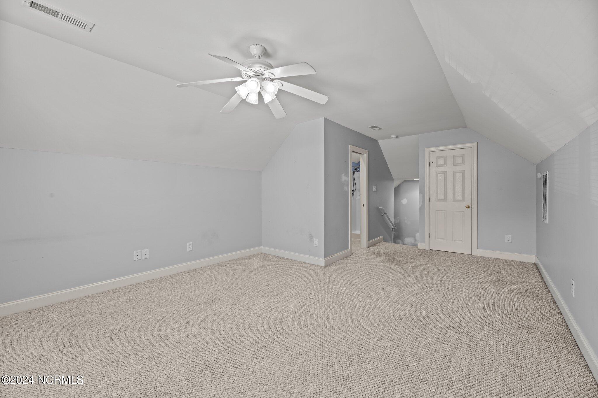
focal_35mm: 14
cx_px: 299
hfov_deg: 104.3
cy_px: 199
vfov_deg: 81.2
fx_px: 233
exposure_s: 1/1.25
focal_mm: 14
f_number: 9
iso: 400
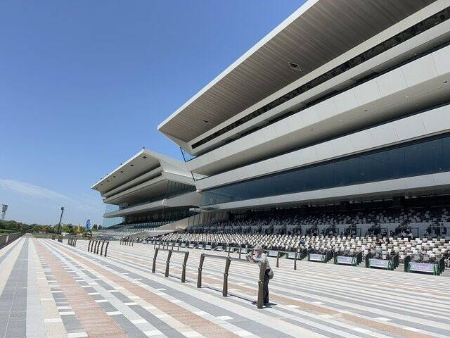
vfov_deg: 53.1
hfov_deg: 67.3
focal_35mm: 26
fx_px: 338
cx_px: 225
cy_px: 169
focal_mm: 5.7
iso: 50
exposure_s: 1/6211
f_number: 1.5
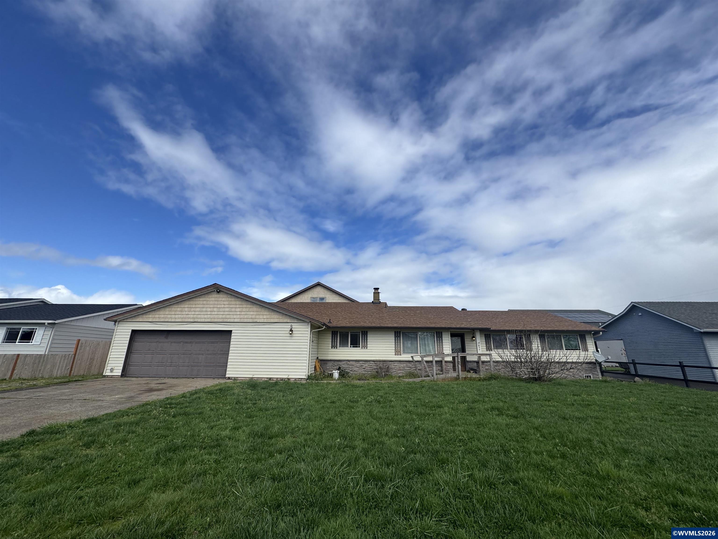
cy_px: 270
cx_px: 359
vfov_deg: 85.7
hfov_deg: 102.1
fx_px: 290
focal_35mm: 14
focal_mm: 2.22
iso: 40
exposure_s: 1/1637
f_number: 2.2
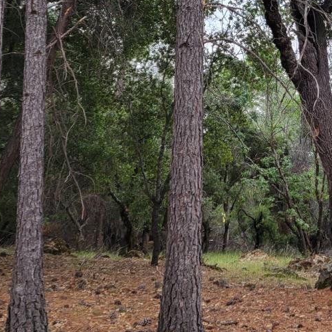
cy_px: 17
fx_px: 770
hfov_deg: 22.8
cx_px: 372
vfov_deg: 23.5
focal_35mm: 71
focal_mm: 5.4
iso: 40
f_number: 1.8
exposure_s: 1/514
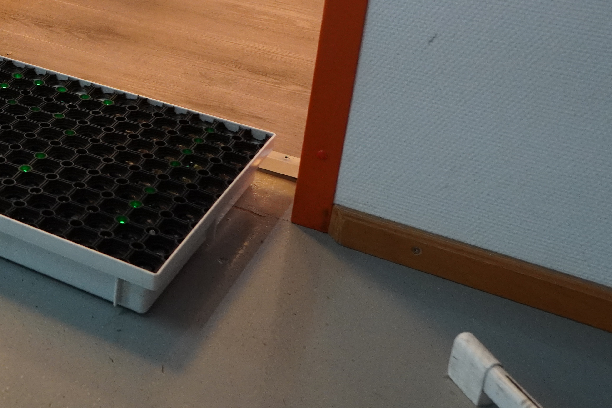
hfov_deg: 31.5
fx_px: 952
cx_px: -65
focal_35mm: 56
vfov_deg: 23.1
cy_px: -8
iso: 1600
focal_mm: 16
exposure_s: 1/160
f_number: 3.5
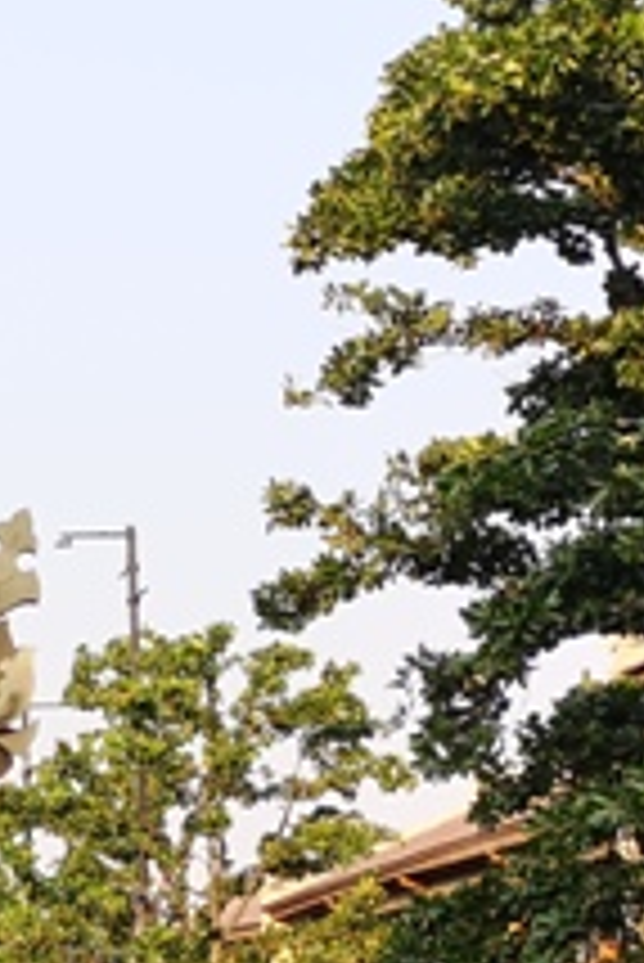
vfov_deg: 19.1
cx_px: -455
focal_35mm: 105
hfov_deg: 12.2
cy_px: 842
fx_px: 2813
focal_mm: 3.95
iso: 50
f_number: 1.8
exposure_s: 1/484
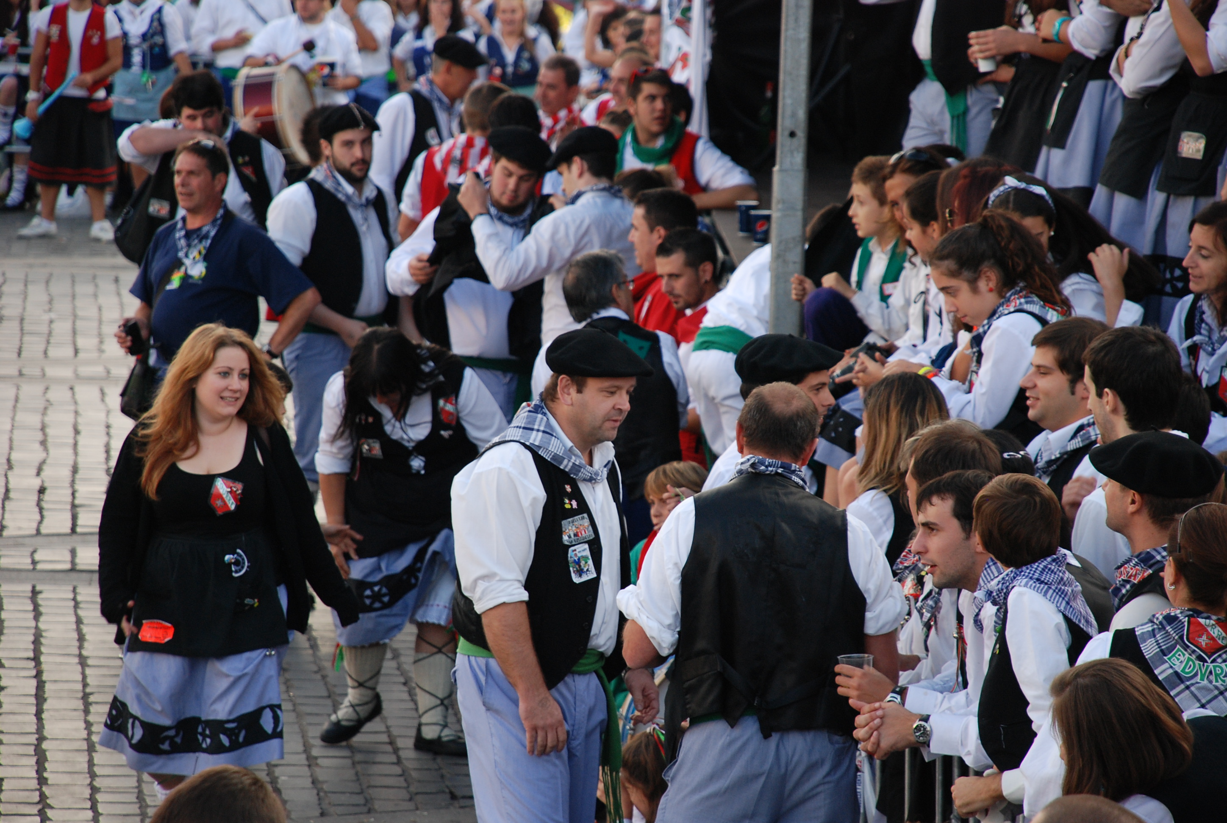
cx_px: 614
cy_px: 412
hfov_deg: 10.1
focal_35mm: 202
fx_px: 6916
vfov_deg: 6.8
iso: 400
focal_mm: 135
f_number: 5.6
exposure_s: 1/125
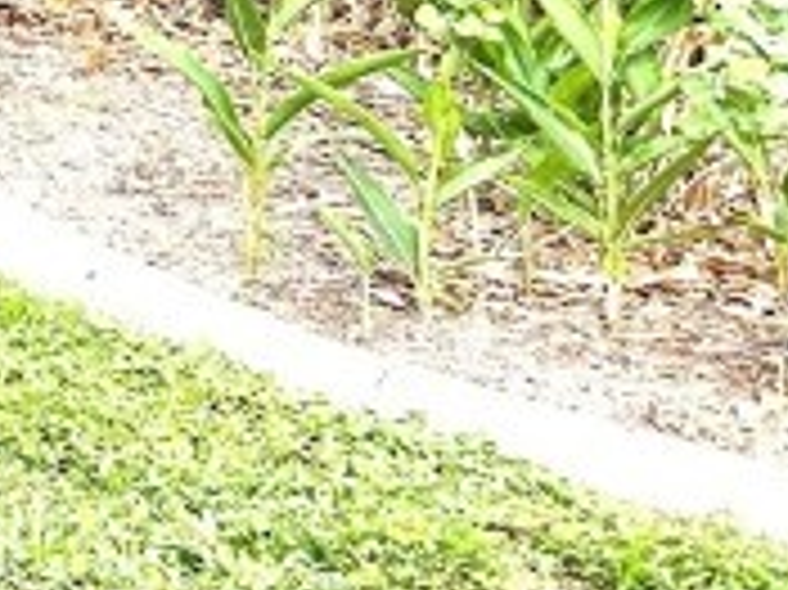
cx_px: -1427
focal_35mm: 152
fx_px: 3458
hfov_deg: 10.2
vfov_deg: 9.2
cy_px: -554
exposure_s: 1/466
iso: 50
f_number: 1.5
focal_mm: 5.7
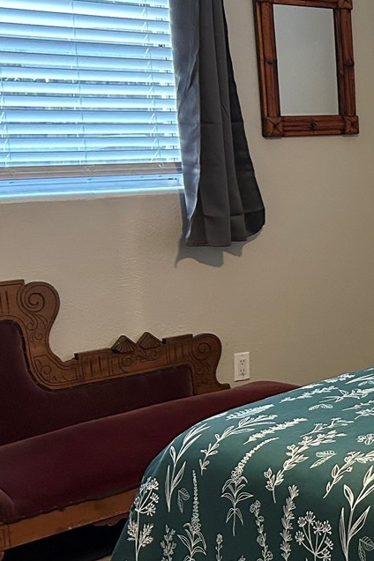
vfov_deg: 29.6
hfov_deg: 16.3
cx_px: 702
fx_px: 1060
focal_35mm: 68
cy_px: 328
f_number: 1.5
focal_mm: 5.7
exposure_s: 1/60
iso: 250
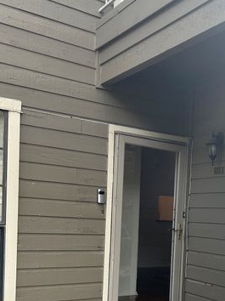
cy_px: 233
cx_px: 156
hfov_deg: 29.4
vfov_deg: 37.8
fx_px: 425
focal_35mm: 49
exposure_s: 1/205
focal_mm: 5.7
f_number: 1.5
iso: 40
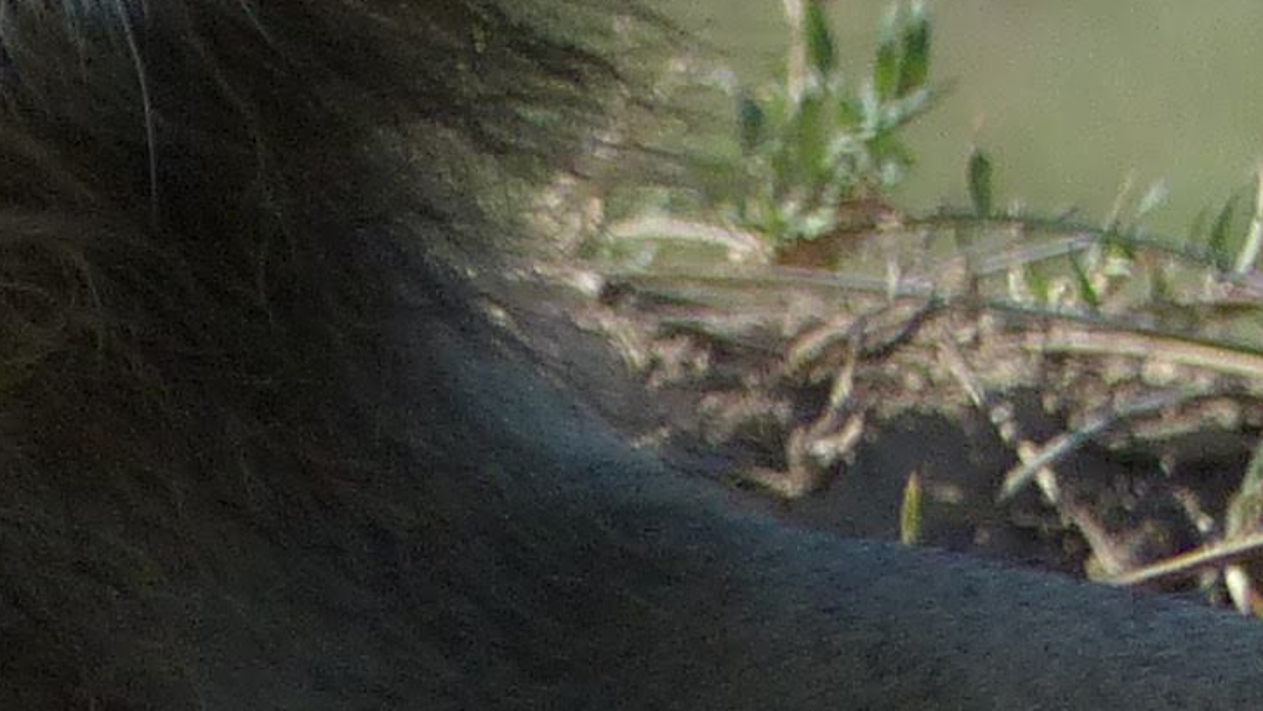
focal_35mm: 3584
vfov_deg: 0.3
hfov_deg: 0.6
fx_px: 120032
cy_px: -1716
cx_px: -801
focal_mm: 107.6
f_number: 3.5
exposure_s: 1/1300
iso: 100
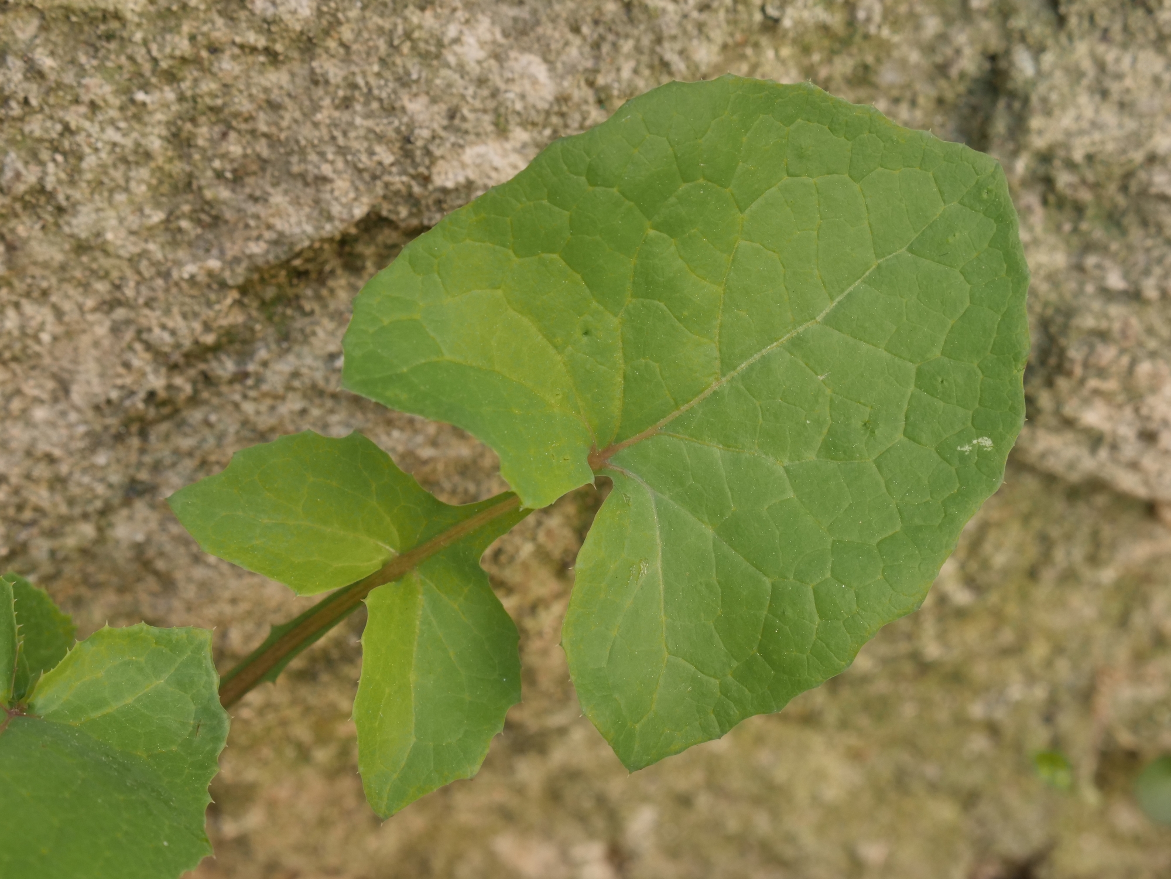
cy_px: 440
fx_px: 2368
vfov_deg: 21.0
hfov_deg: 27.8
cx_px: 586
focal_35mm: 70
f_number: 7.1
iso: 640
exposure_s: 1/250
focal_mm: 35
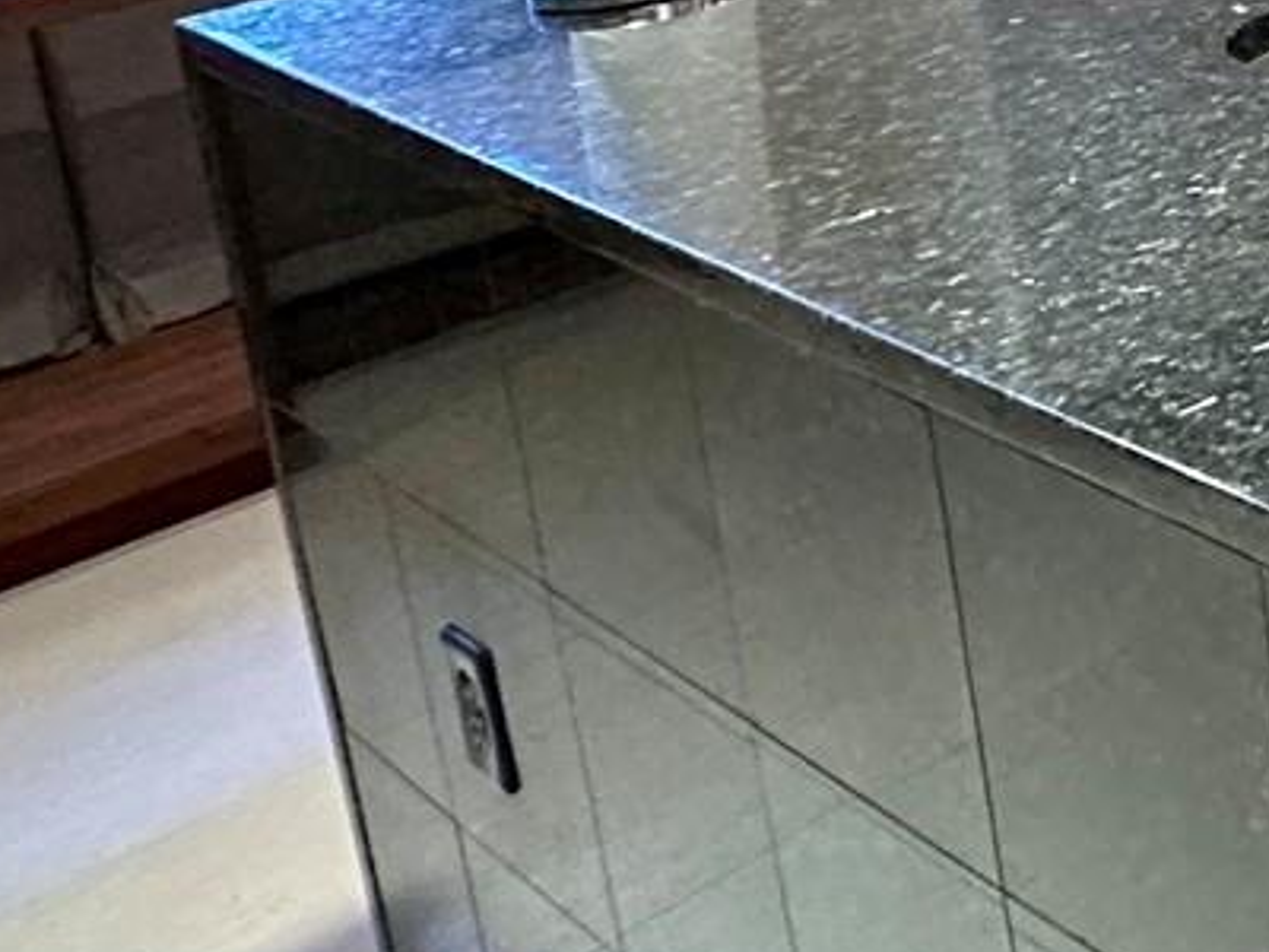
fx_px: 2053
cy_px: -451
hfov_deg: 20.1
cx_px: 2456
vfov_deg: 22.0
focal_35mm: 56
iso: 500
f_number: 2.2
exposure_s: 1/60
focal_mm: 2.22
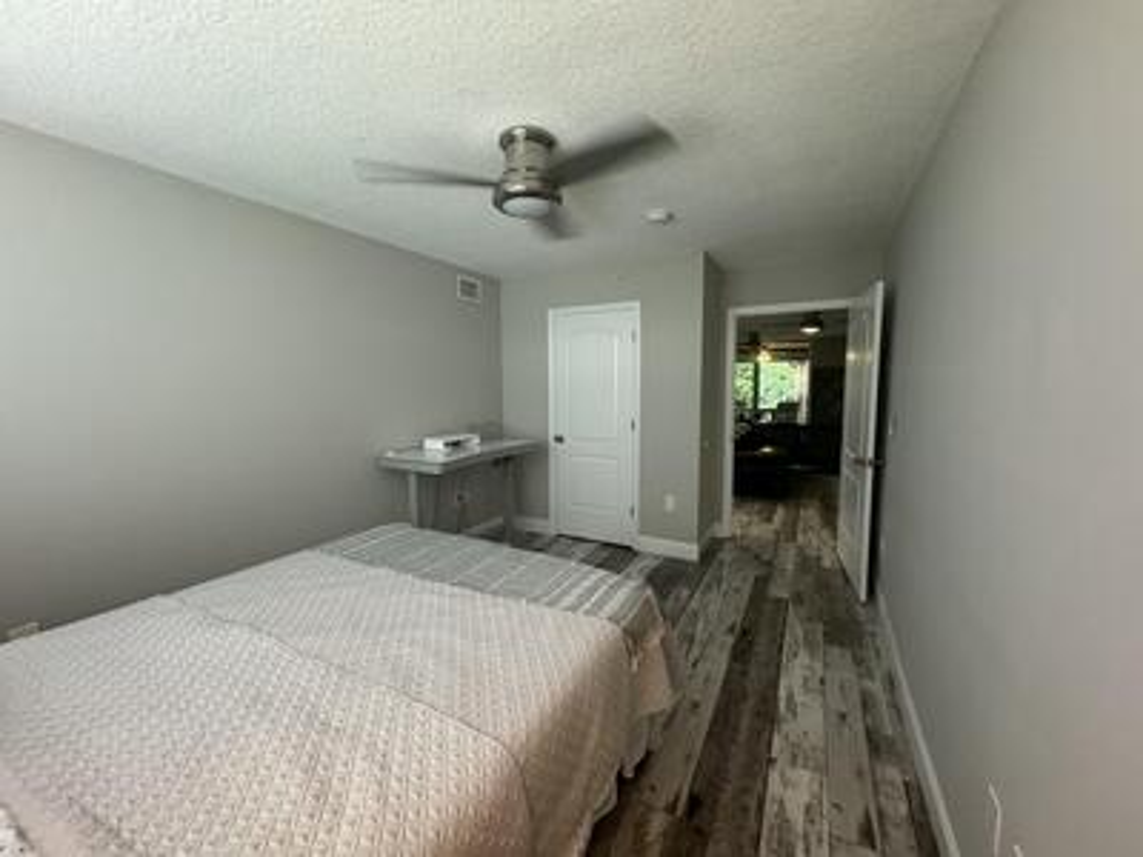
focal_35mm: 14
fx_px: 462
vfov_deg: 85.7
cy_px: 428
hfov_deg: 102.1
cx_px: 572
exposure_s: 1/60
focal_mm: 2.22
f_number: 2.2
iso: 320
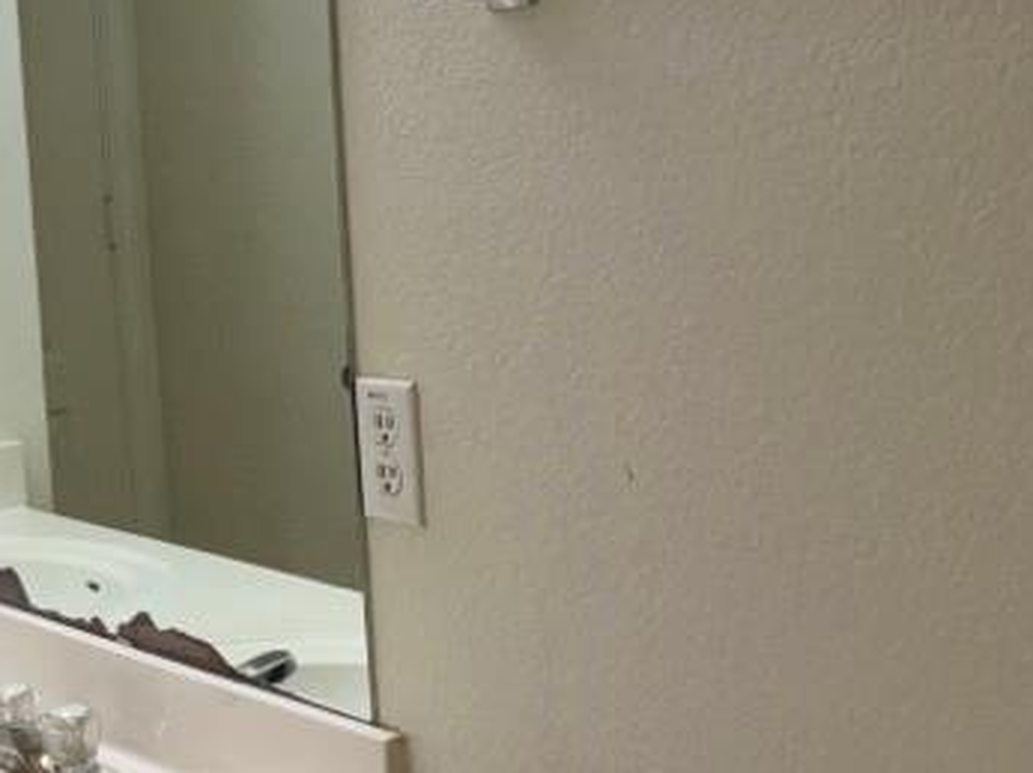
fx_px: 2386
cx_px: -293
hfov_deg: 22.1
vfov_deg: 18.4
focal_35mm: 80
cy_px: 349
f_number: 1.8
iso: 32
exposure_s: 1/60
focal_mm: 3
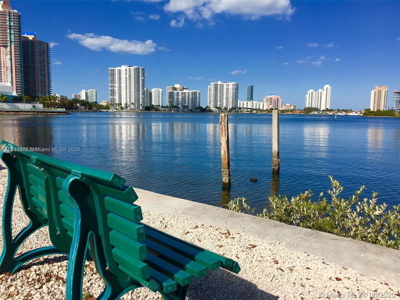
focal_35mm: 29
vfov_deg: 48.2
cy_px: 150
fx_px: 335
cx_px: 200
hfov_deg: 61.7
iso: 25
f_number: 2.2
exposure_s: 1/2198
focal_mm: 4.15
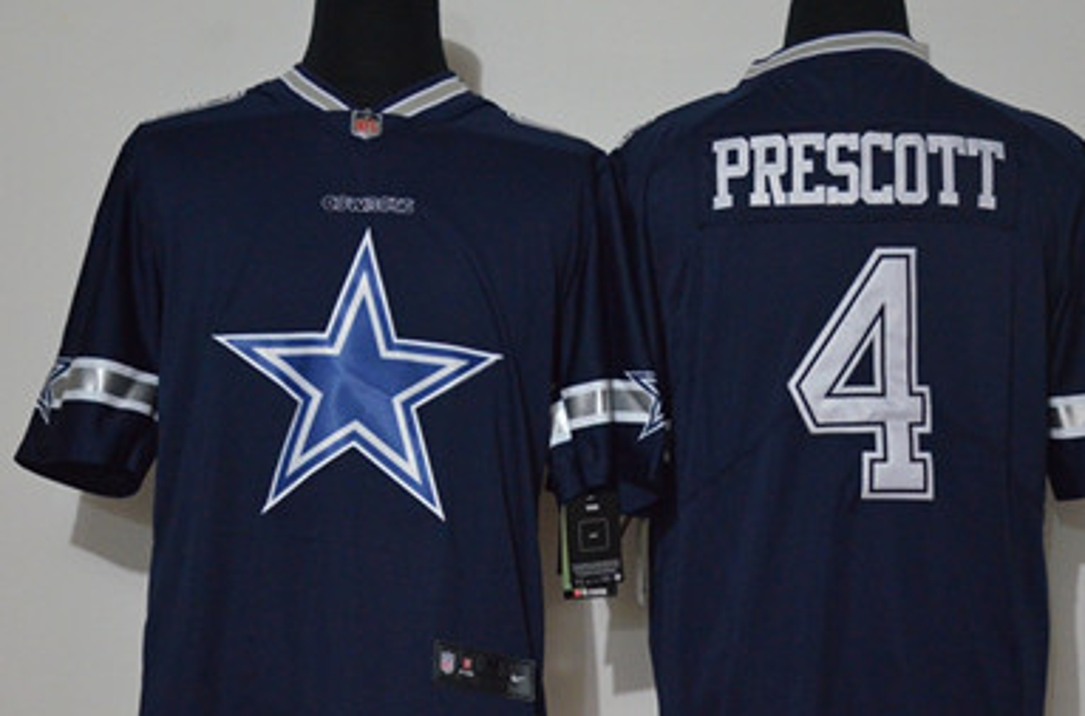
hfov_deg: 20.9
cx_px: 595
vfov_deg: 13.9
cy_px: 398
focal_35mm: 98
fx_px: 2945
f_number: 4.8
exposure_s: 1/25
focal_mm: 50
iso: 4000
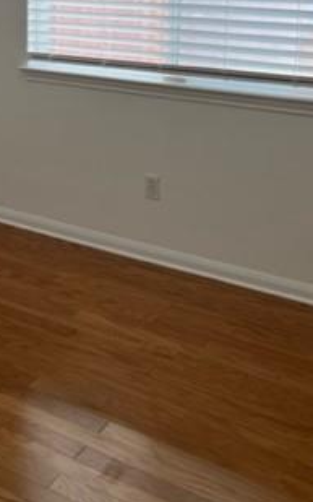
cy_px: 42
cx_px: -13
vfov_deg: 33.6
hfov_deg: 21.8
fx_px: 778
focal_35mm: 57
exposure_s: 1/193
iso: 50
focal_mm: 5.7
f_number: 1.5
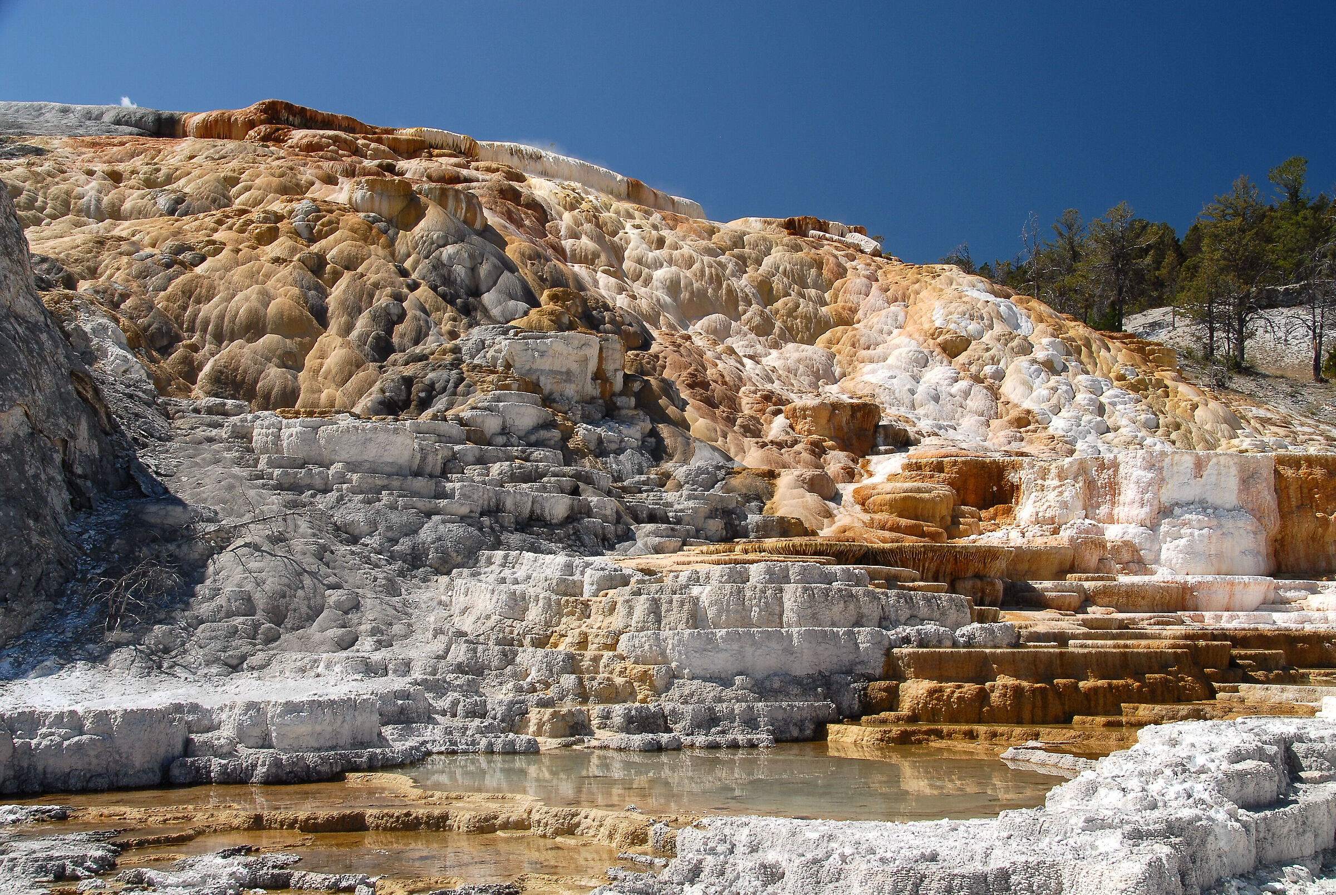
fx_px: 1449
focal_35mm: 39
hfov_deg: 49.5
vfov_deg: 34.3
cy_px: 448
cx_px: 668
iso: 100
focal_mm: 26
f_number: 13
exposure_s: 1/40
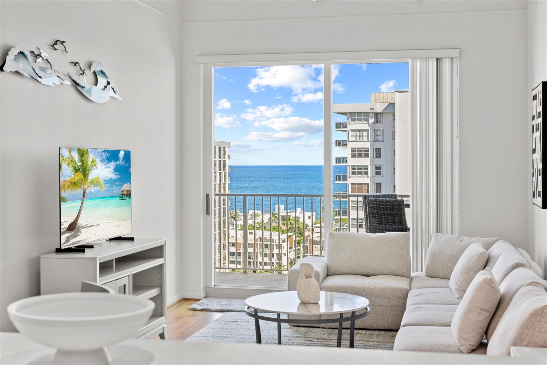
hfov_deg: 39.6
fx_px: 760
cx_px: 274
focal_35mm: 50
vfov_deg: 27.0
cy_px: 182
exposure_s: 1/10
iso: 64
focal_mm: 50
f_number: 8
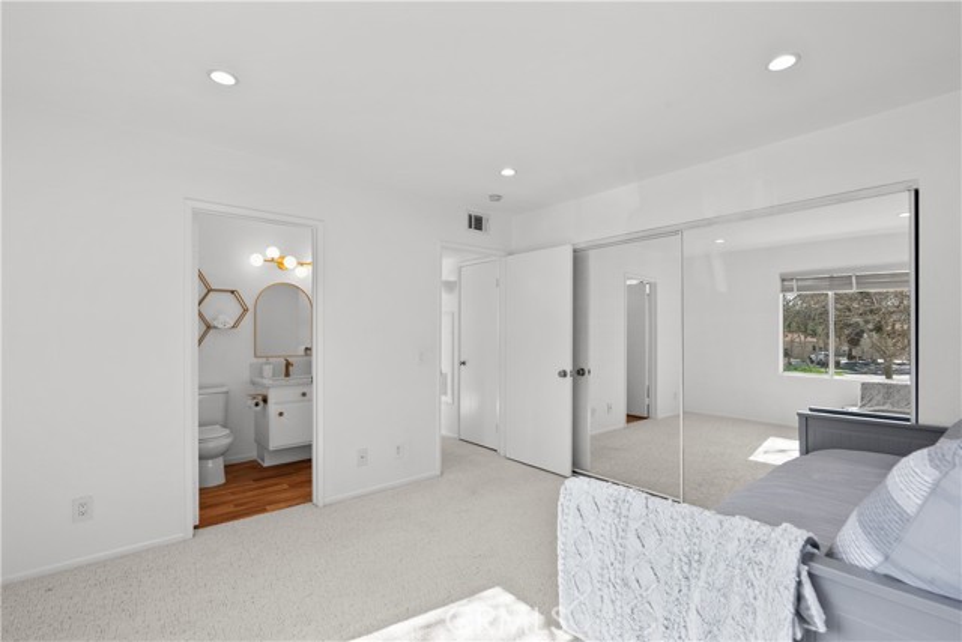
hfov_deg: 96.7
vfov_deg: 73.8
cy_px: 321
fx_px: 428
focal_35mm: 16
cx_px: 481
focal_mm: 16
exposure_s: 1/250
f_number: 8
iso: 2000
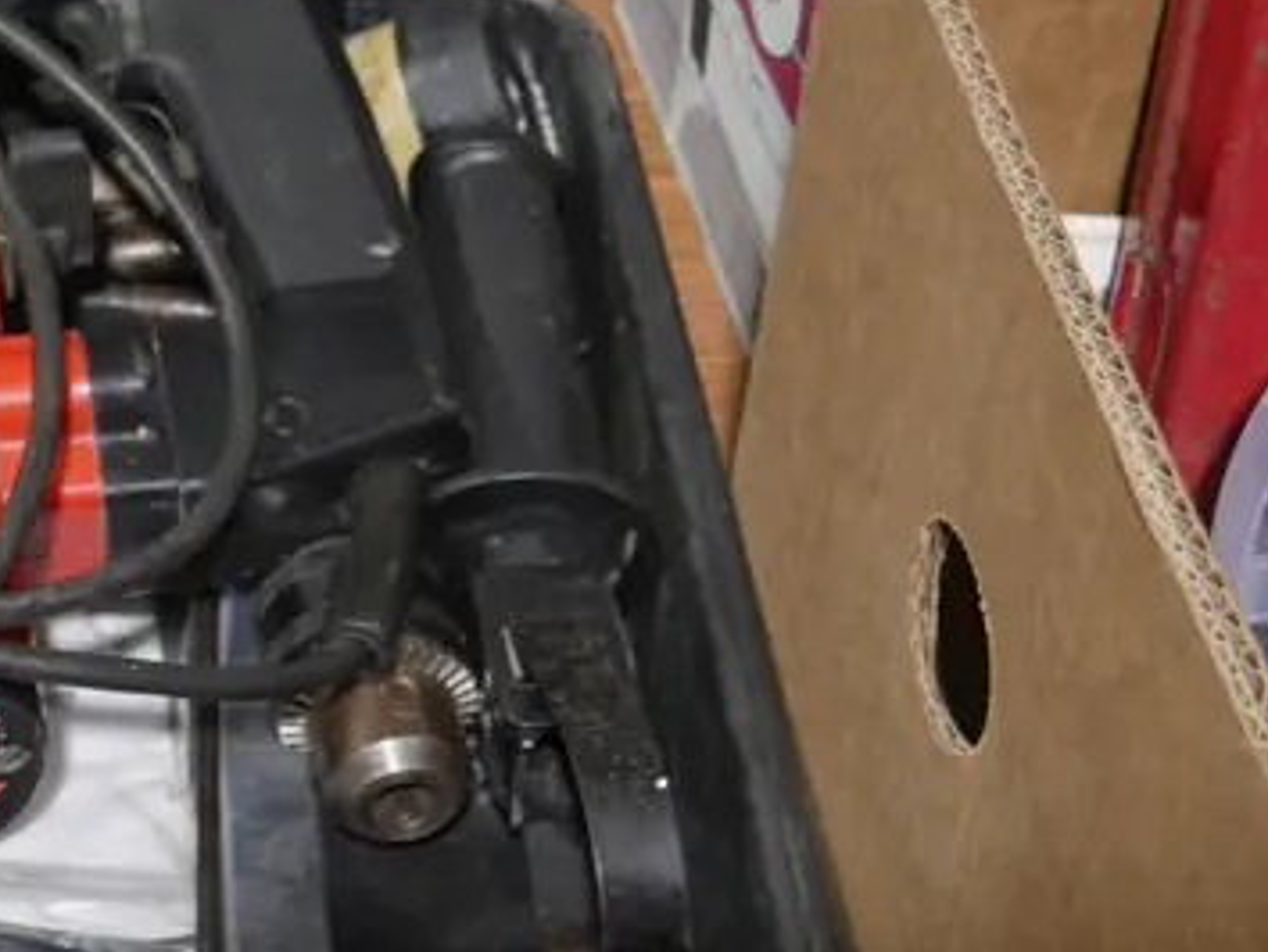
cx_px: -423
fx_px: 3812
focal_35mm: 104
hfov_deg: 17.6
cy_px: -73
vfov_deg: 14.0
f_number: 4
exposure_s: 1/60
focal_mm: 18
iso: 500
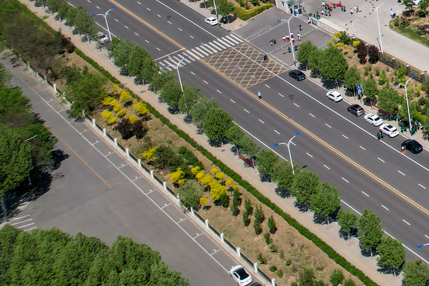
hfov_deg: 22.4
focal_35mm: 71
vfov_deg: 17.0
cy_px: -171
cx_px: 675
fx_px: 846
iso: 110
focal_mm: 8.38
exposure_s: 1/2500
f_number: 2.8
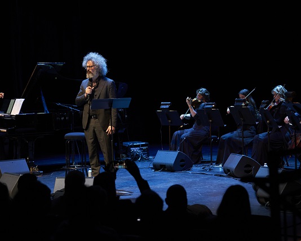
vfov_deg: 19.2
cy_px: 120
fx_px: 713
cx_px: 120
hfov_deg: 23.8
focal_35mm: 80
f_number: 2.8
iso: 6400
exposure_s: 1/200
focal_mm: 70
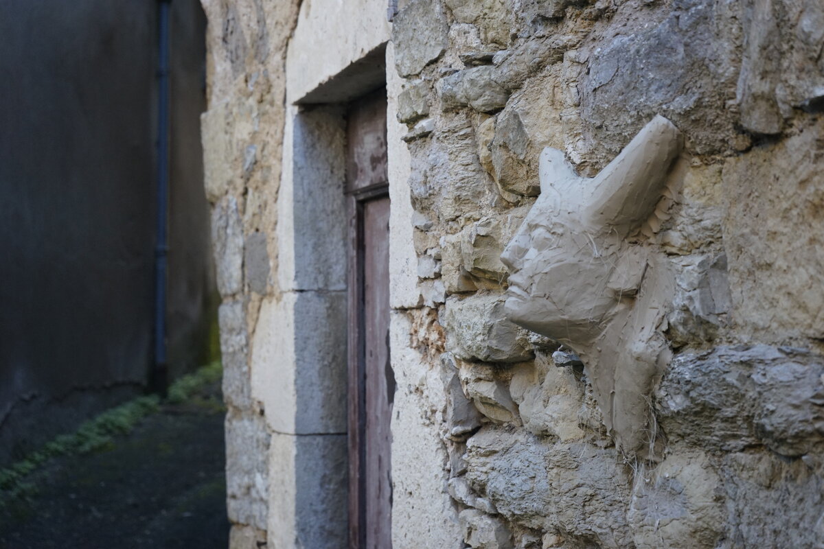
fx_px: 1602
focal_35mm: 70
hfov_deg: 28.8
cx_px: 412
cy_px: 274
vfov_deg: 19.5
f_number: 5.6
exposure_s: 1/160
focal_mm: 70
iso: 1600
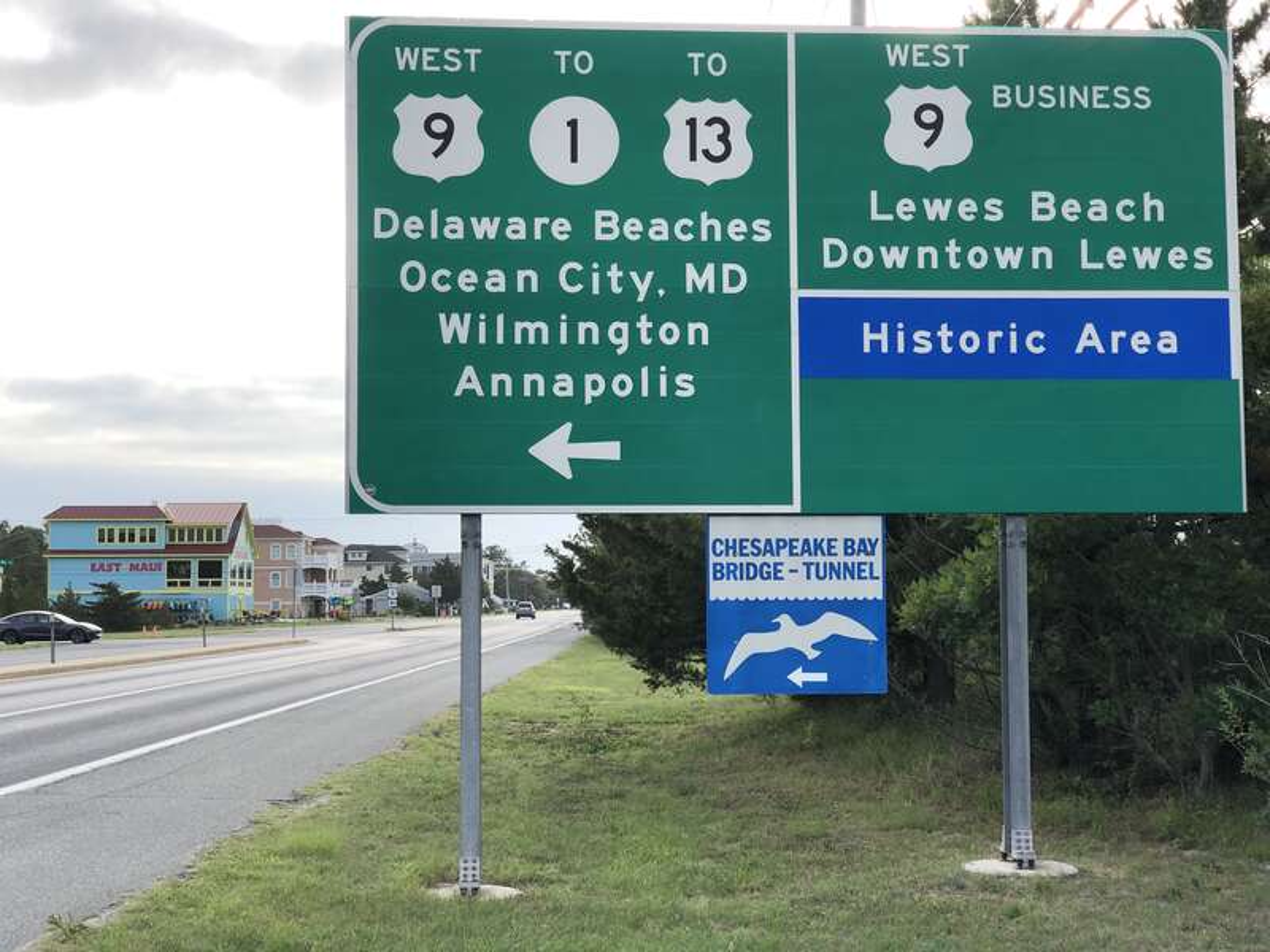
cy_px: 476
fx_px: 1908
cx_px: 635
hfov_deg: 36.8
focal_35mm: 52
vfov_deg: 28.0
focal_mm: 6
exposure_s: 1/759
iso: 16
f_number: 2.4
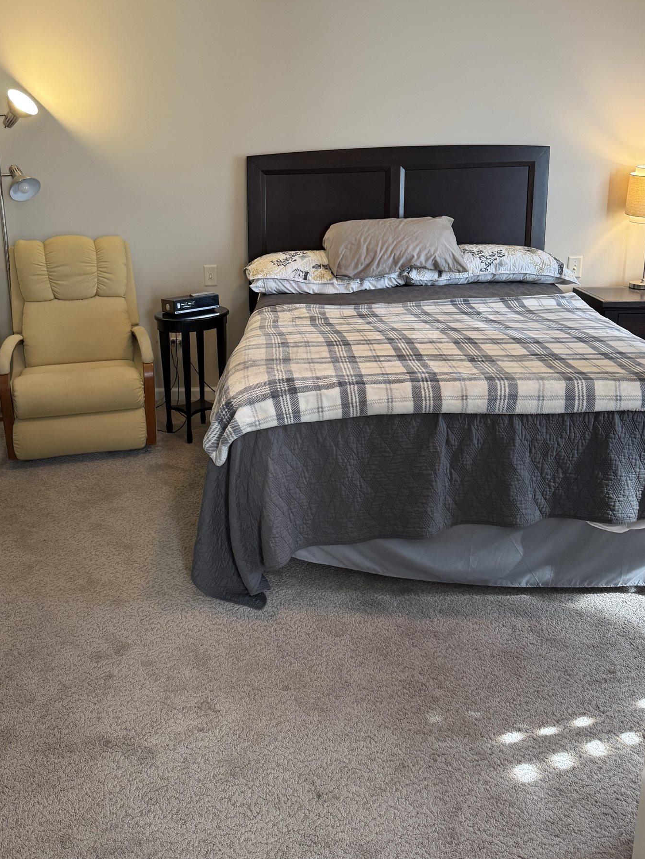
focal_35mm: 31
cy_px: 349
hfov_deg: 45.1
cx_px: 245
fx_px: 770
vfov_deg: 57.9
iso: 125
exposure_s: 1/60
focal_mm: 6.76
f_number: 1.78
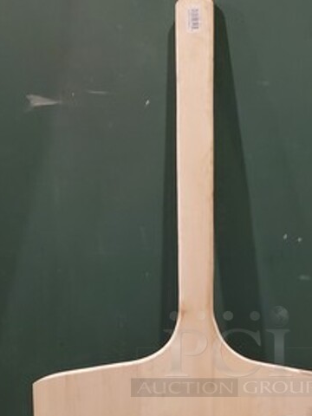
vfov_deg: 40.6
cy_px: 351
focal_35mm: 44
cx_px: 228
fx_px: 529
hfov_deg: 32.4
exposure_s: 1/40
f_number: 1.5
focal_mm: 4.3
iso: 500
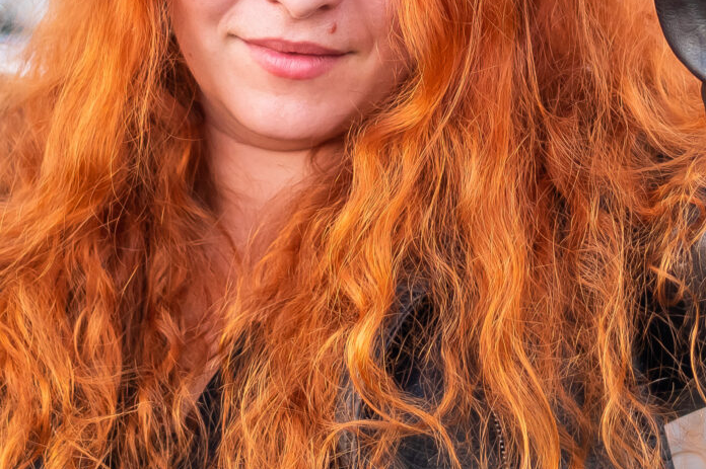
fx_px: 3606
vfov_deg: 7.4
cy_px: -107
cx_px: 641
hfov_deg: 11.1
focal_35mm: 184
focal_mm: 50
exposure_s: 1/160
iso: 500
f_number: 2
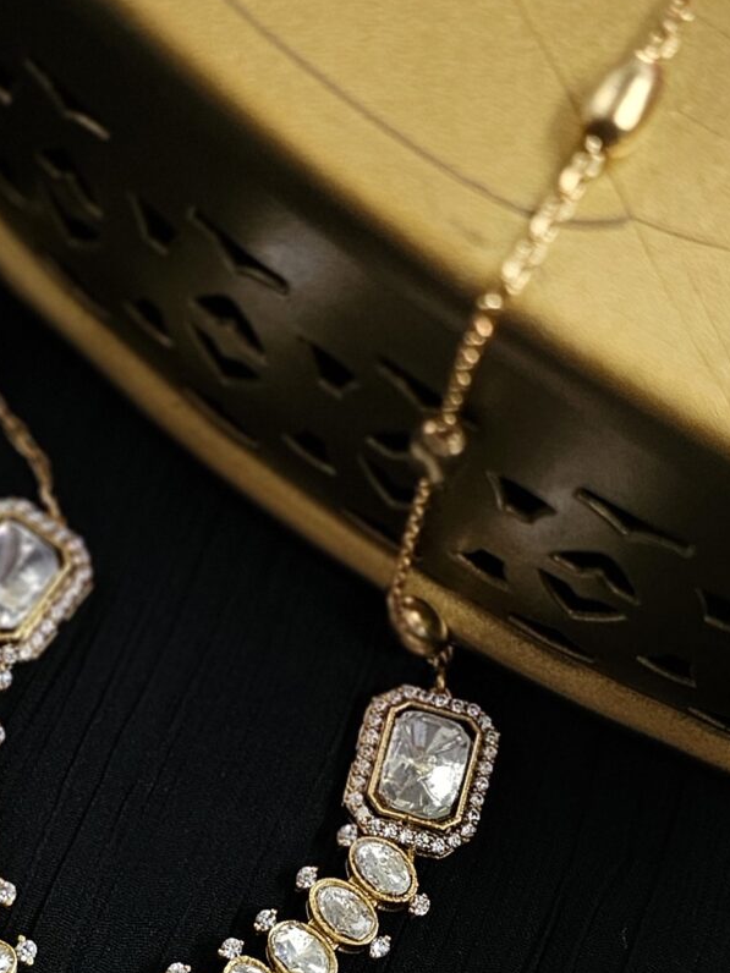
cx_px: 286
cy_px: 672
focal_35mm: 74
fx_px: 2081
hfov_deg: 19.9
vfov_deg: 26.1
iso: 250
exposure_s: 1/27
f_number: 1.7
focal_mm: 6.3
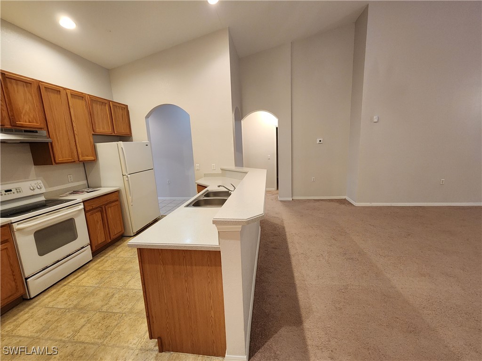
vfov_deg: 89.9
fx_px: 181
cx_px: 241
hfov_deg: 106.2
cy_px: 180
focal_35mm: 13
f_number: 2.2
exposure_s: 1/60
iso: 400
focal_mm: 2.2
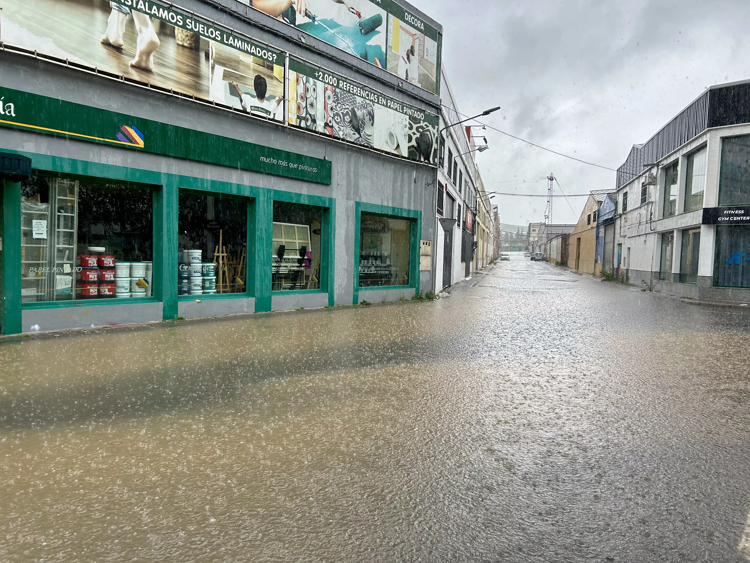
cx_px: 375
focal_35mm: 26
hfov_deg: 67.3
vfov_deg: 53.1
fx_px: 563
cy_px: 282
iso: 50
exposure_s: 1/443
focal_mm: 5.7
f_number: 1.5
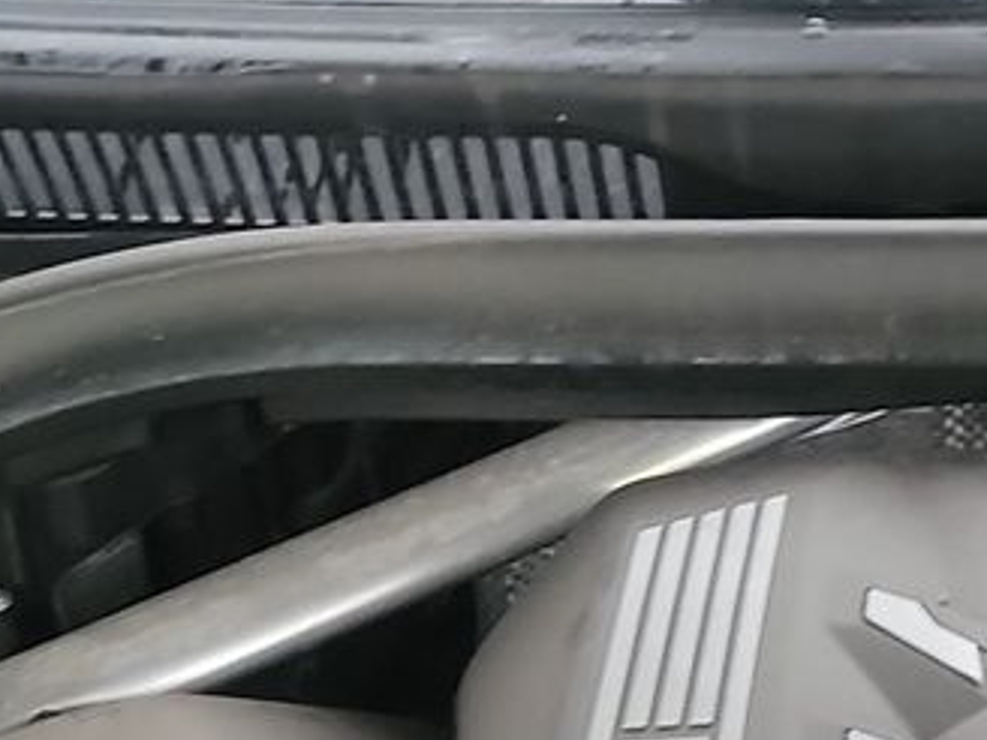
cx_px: 987
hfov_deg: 16.5
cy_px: 749
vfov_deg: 12.5
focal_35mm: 117
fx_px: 3336
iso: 1051
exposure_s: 1/14
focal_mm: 6.7
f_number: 1.8
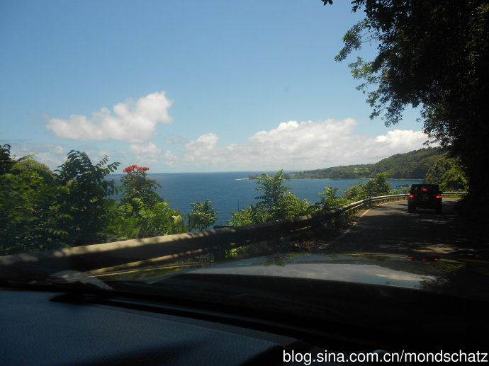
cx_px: 244
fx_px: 367
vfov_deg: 53.0
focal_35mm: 26
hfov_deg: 67.3
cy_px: 183
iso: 80
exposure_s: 1/640
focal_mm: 4.6
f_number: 3.2
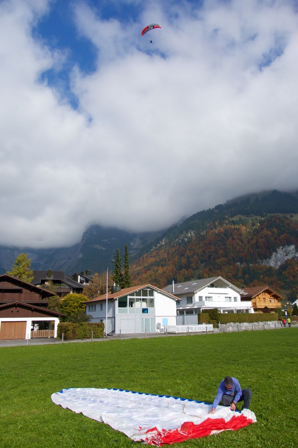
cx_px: 149
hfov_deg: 46.4
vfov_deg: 65.5
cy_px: 224
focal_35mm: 28
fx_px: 348
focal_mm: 10.4
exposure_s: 1/800
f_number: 5
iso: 125
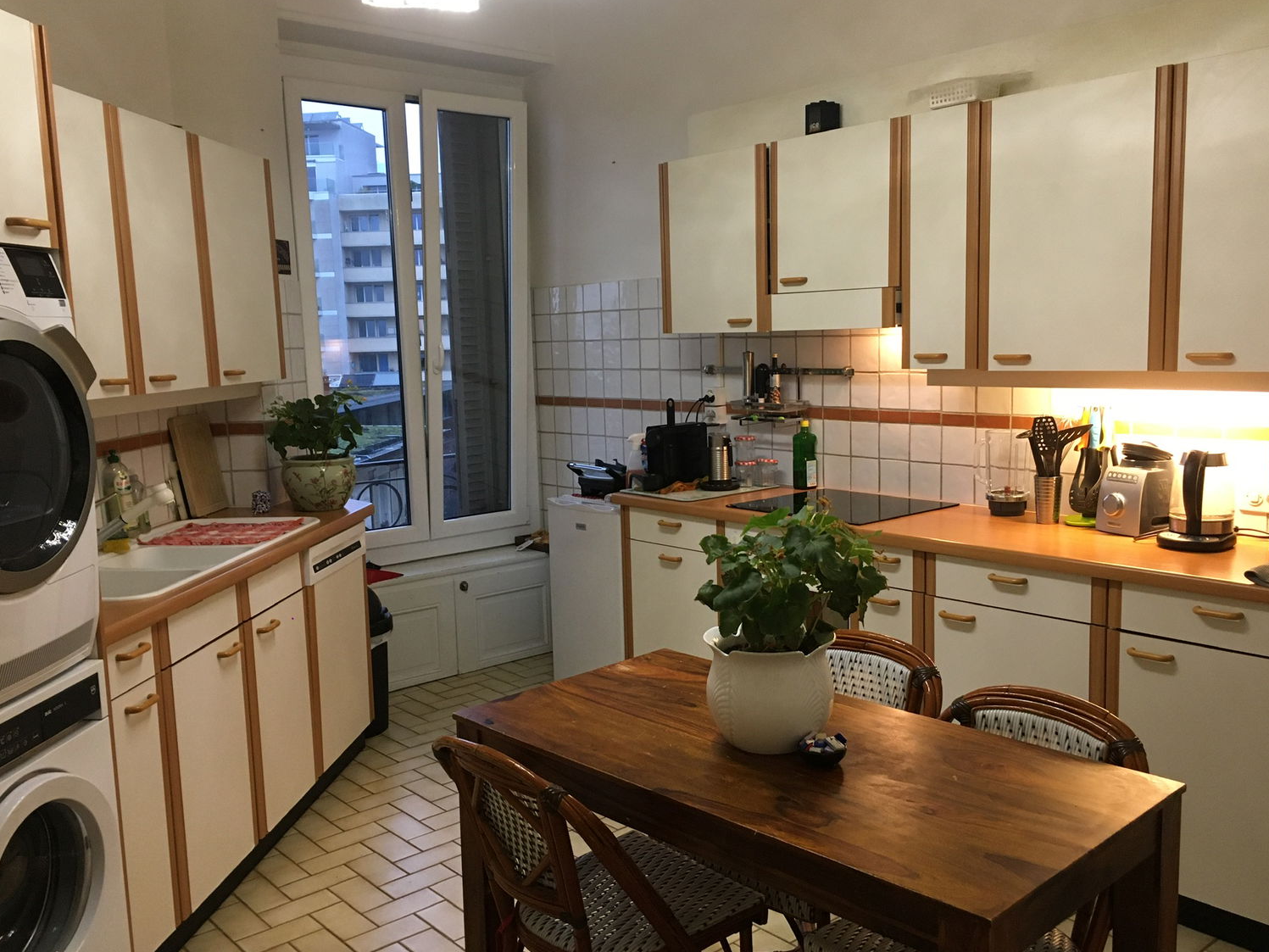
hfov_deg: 58.3
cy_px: 491
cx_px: 665
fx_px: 1137
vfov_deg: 45.4
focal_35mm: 31
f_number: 2.2
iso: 200
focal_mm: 4.15
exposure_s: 1/33
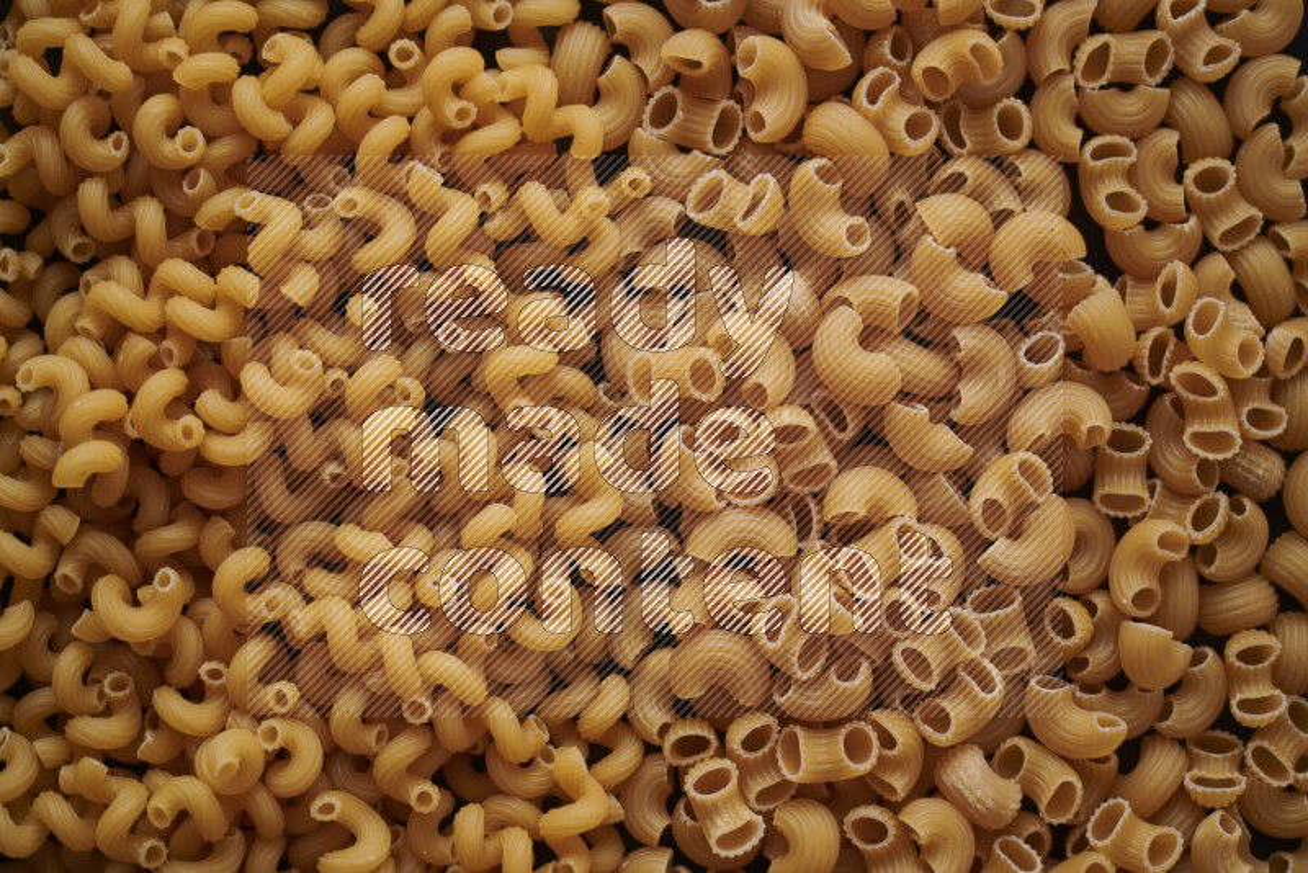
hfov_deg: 39.6
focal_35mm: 50
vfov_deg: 27.0
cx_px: 654
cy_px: 436
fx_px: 1817
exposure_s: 1/100
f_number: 8
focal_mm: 50
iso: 160
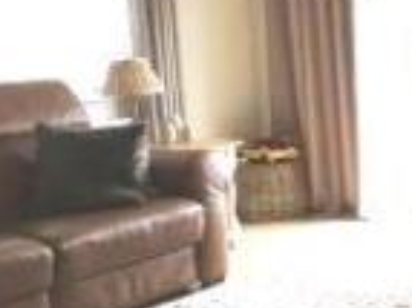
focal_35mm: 86
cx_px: 488
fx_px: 1023
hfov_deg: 21.3
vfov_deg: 17.1
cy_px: 183
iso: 64
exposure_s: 1/33
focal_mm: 4.15
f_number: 2.2
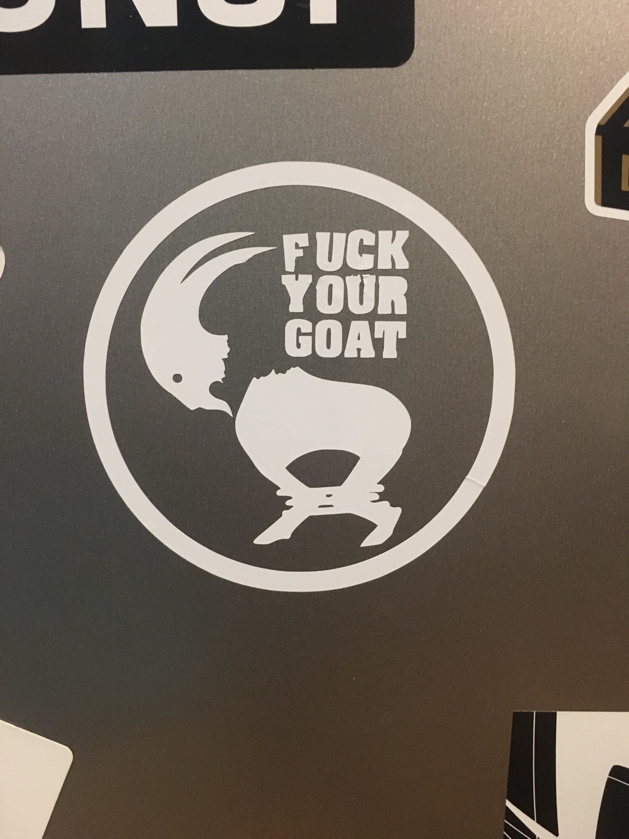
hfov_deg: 48.2
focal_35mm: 29
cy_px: 420
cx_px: 314
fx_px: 703
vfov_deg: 61.7
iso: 250
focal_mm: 4.15
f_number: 2.2
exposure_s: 1/15
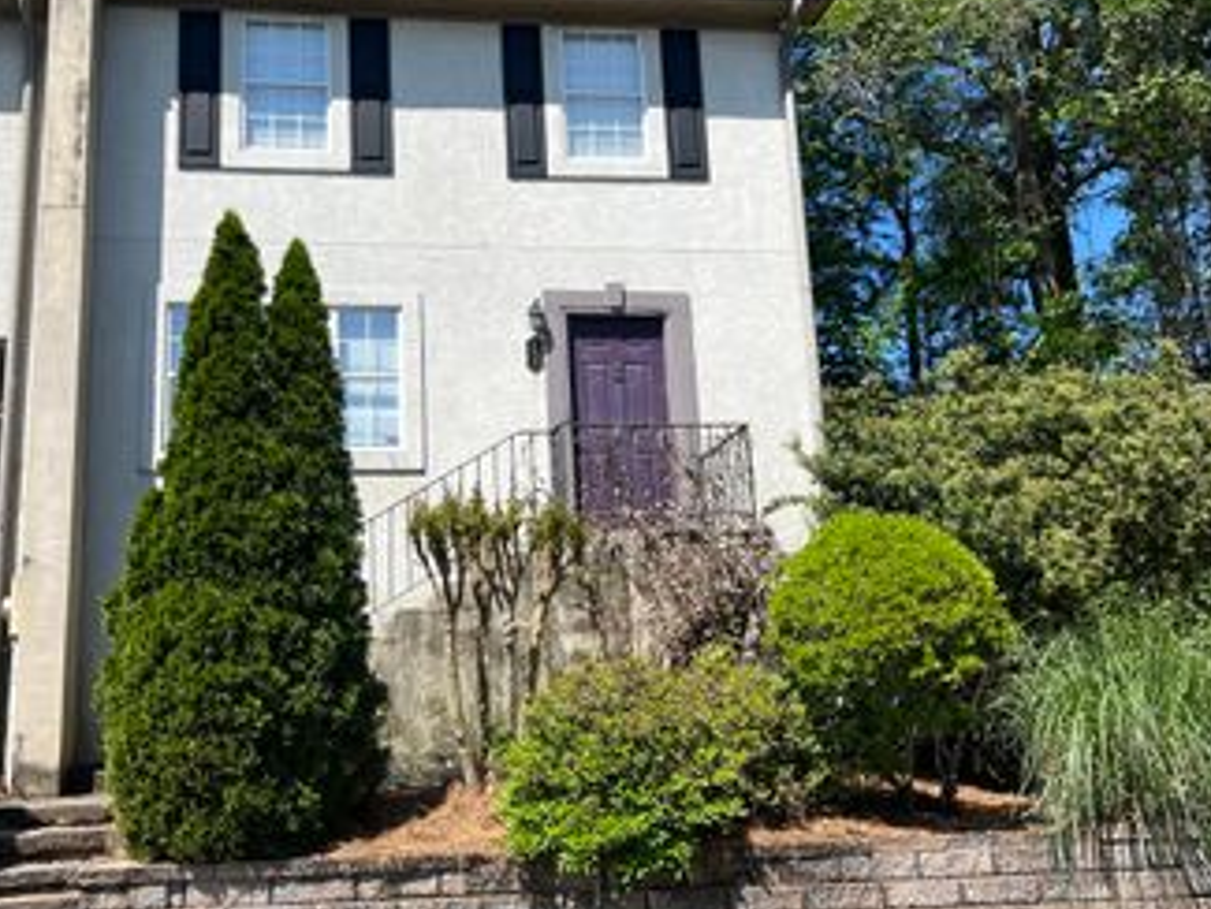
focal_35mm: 40
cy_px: 400
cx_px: 484
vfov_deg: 35.9
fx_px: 1400
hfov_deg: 46.5
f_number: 1.5
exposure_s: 1/3077
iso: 50
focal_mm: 5.7
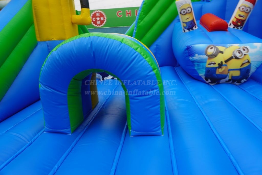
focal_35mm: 24
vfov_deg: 53.1
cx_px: 131
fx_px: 175
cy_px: 88
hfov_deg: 73.7
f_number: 4.5
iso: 100
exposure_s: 1/80
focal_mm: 16
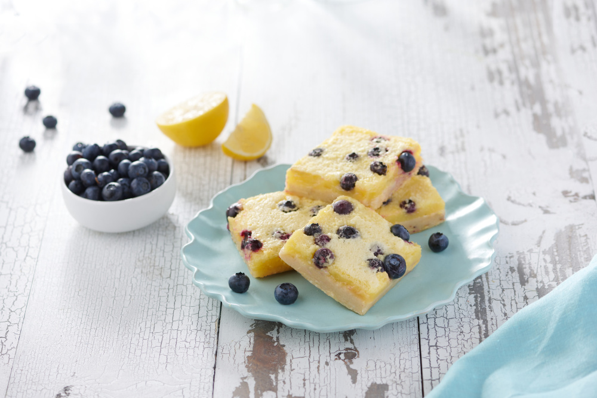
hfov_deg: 19.5
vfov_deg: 13.0
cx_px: 298
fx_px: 1741
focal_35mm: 105
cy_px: 199
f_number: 8
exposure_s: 1/200
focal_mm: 105
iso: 250
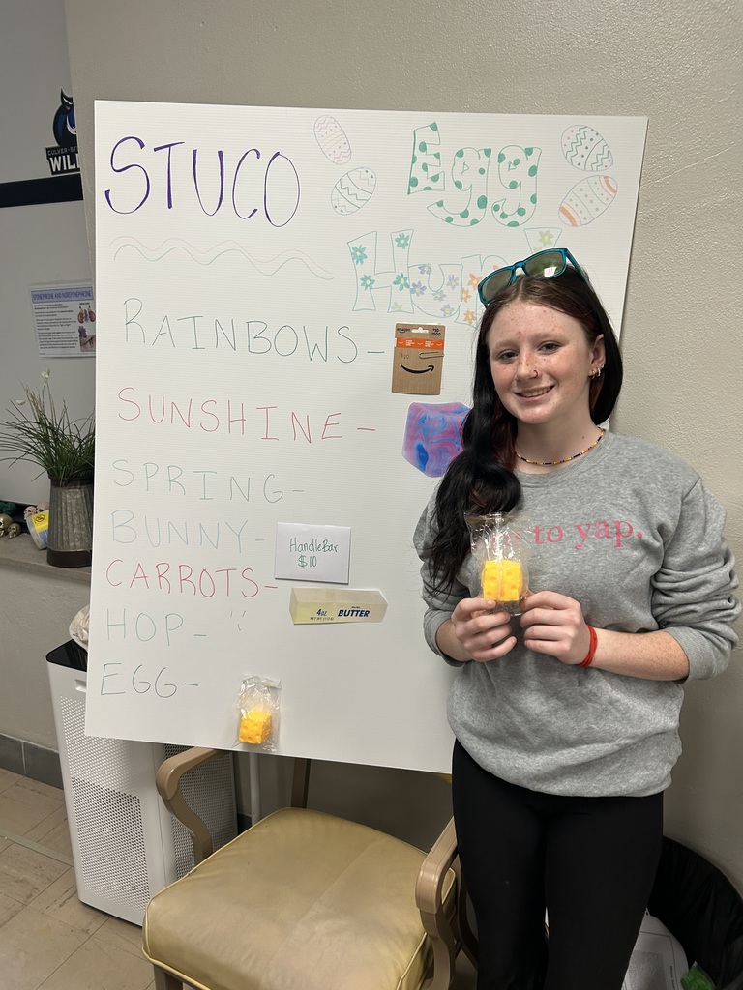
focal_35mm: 26
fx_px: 744
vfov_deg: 67.3
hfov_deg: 53.1
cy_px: 495
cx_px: 372
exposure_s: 1/120
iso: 125
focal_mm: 5.7
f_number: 1.5
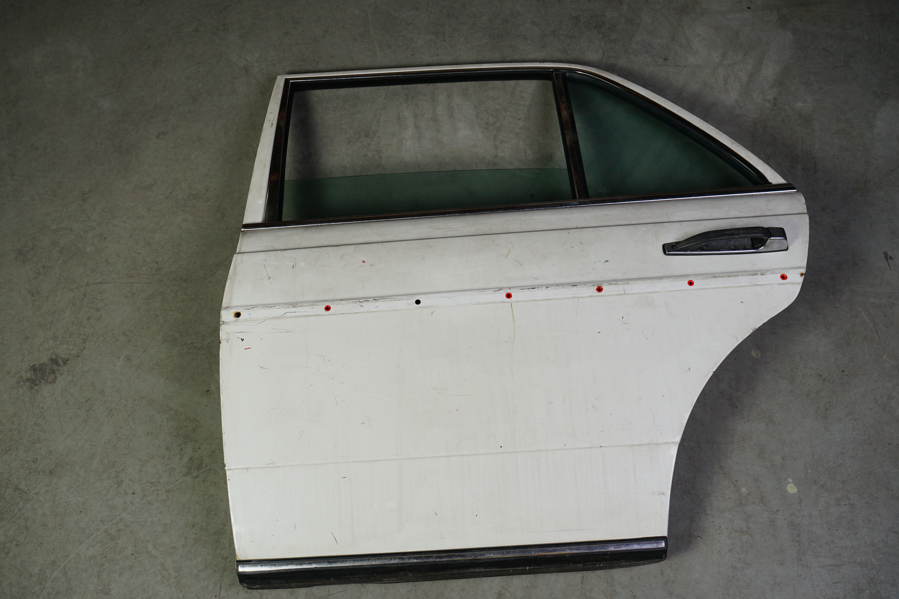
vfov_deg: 36.9
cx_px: 450
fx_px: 899
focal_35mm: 36
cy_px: 300
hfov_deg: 53.1
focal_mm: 36
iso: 200
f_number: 8
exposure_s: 1/160
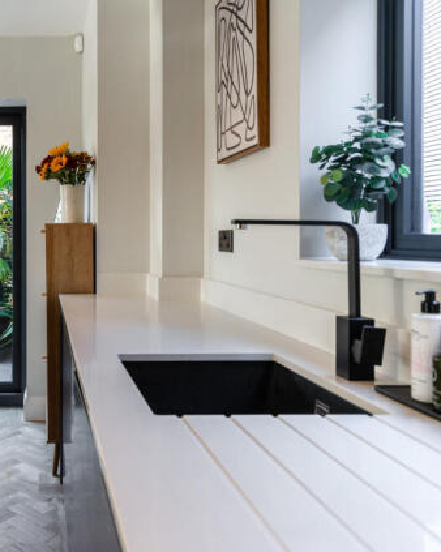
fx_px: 522
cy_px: 273
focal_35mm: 32
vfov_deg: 55.7
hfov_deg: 42.4
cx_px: 54
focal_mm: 22
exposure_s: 1/20
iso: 320
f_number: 4.5
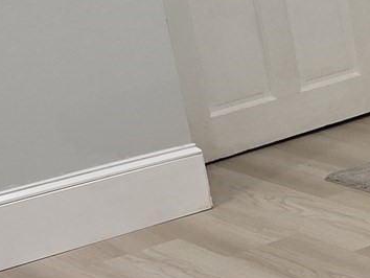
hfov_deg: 11.9
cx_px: 898
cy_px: 74
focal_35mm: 133
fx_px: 1423
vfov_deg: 11.1
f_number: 1.7
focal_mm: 6.3
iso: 80
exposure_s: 1/60
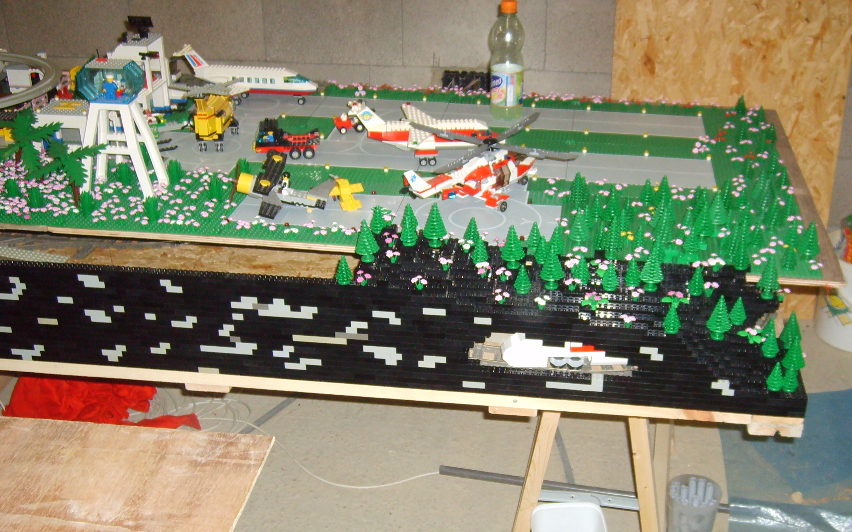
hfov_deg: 45.2
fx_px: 1022
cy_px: 335
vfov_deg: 29.1
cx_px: 471
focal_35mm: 44
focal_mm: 5.8
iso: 153
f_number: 2.8
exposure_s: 1/45
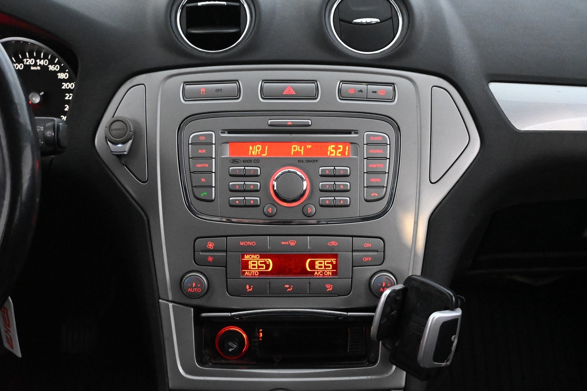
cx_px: 294
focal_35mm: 44
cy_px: 196
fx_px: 709
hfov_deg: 45.0
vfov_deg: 30.8
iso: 10000
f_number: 4.8
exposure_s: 1/50
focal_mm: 29
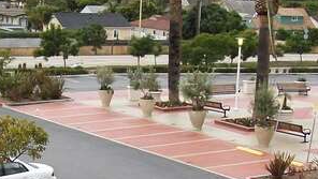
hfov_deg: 19.9
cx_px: 62
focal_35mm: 106
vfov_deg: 11.2
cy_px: 230
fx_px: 894
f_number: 2.7
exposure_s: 1/50
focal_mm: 6
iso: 160
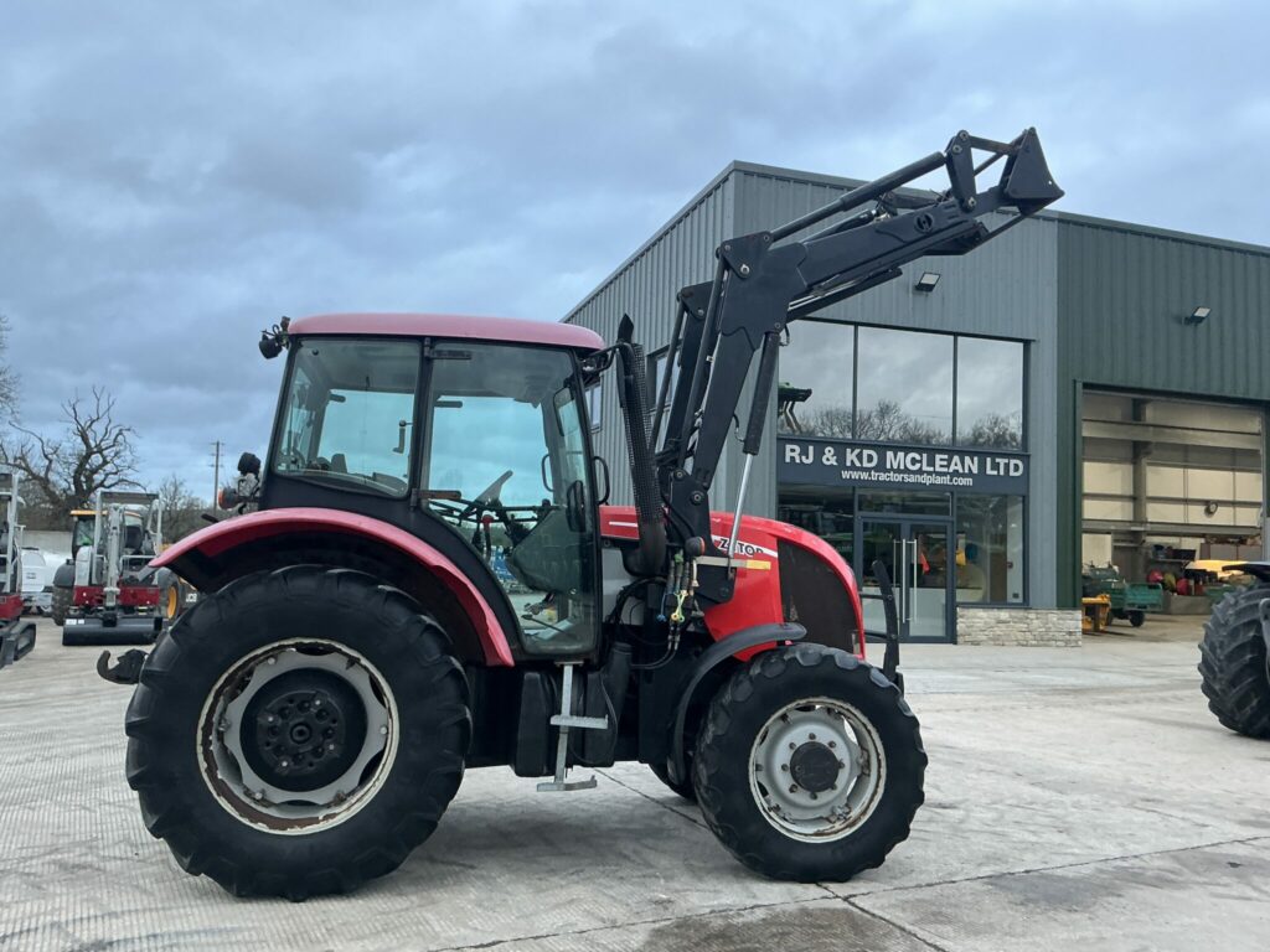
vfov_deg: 49.7
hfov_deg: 63.4
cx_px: 635
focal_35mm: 28
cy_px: 476
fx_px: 1027
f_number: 1.8
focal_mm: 3
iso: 50
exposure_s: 1/122
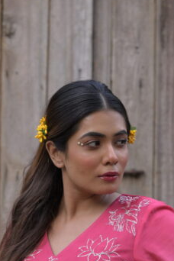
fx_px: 1624
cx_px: 85
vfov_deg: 9.1
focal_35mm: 224
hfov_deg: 6.1
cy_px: 253
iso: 640
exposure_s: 1/250
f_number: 6.3
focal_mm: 85
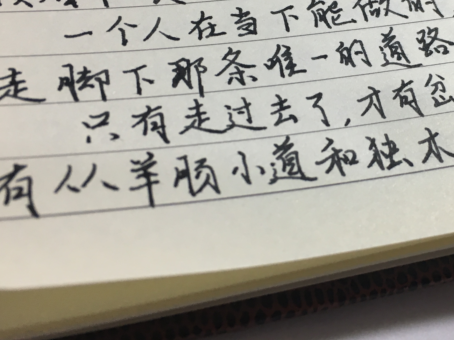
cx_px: 332
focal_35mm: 53
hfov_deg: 35.5
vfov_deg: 27.2
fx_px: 695
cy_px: 90
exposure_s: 1/33
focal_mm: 4.15
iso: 32
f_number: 2.2
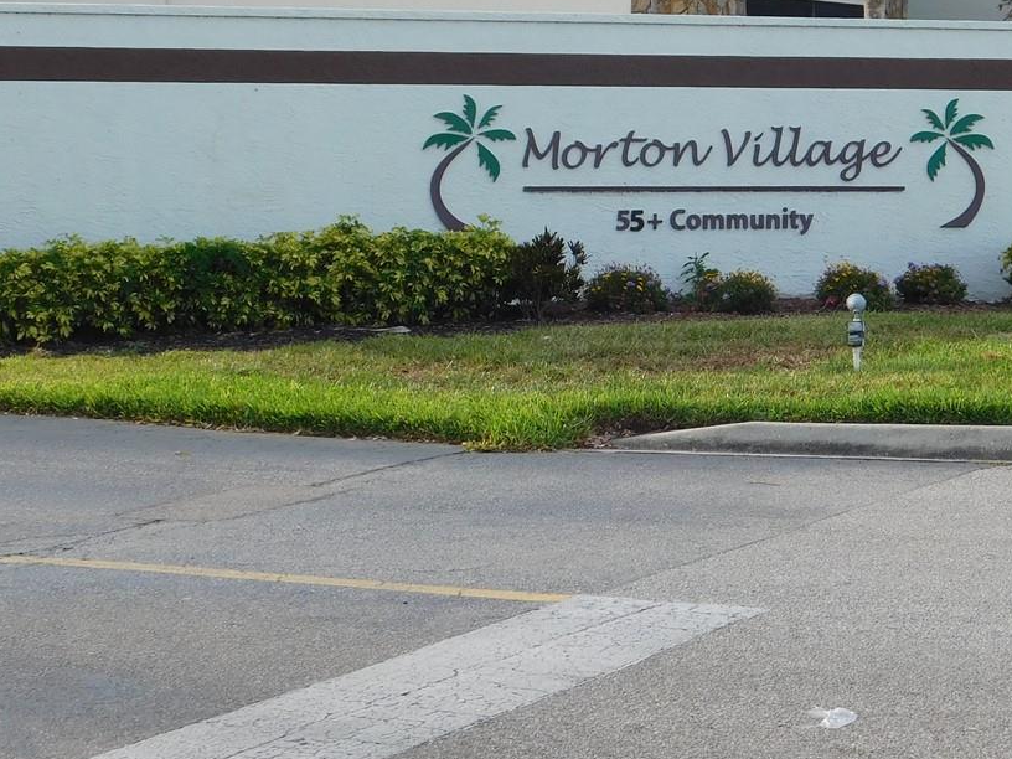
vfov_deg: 14.7
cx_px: 631
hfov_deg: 19.6
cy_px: 202
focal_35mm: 100
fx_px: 2924
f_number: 3.8
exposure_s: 1/400
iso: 125
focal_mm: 9
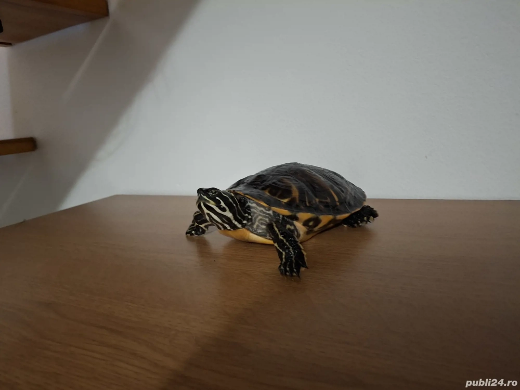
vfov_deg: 54.9
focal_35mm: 25
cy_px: 195
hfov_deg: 69.4
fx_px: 376
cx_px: 260
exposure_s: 1/25
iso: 320
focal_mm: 4.69
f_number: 1.8
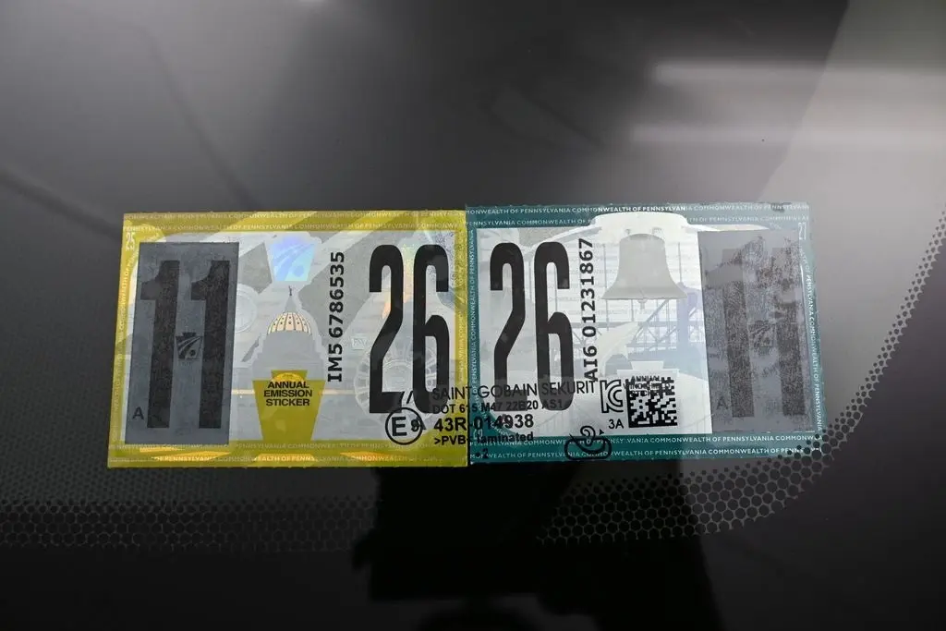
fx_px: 985
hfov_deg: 51.3
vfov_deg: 35.5
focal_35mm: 38
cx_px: 473
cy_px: 316
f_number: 5.6
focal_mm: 25
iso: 180
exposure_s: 1/250
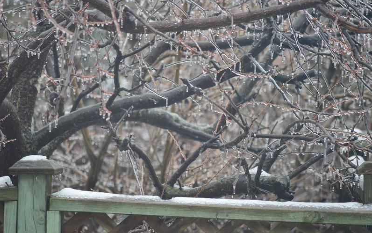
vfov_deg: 4.3
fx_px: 3113
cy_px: 120
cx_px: 186
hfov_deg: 6.8
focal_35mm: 307
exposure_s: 1/10
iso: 100
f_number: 5.6
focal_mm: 200
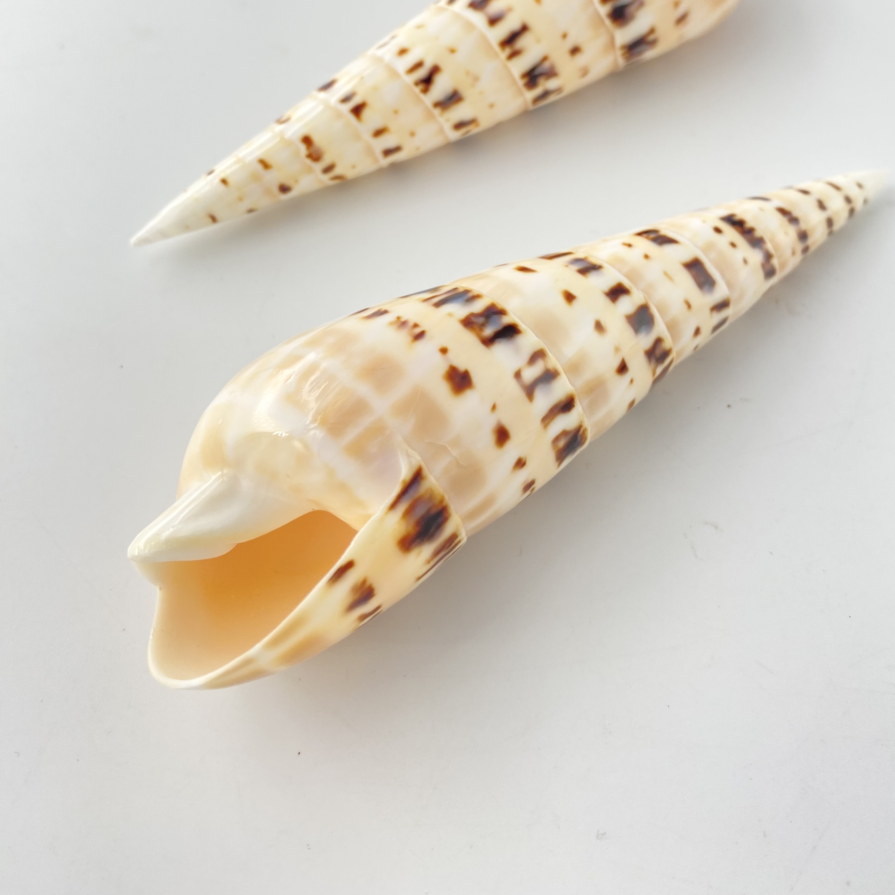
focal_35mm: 33
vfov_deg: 48.7
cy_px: 279
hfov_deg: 49.7
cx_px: 477
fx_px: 965
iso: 32
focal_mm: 4.25
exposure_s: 1/262
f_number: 1.8
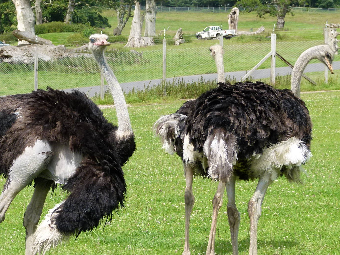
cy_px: 144
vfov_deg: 12.0
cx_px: 144
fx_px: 1208
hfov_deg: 16.0
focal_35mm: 123
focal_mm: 18.9
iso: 100
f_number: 4
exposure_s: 1/500
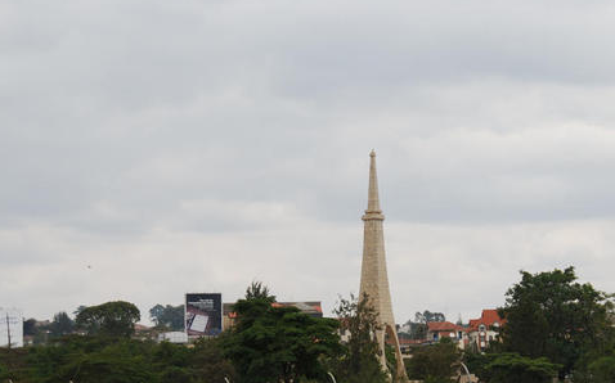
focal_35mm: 157
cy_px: 294
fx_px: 2630
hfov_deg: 13.3
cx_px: 345
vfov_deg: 8.3
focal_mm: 70
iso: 100
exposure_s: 1/500
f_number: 5.6
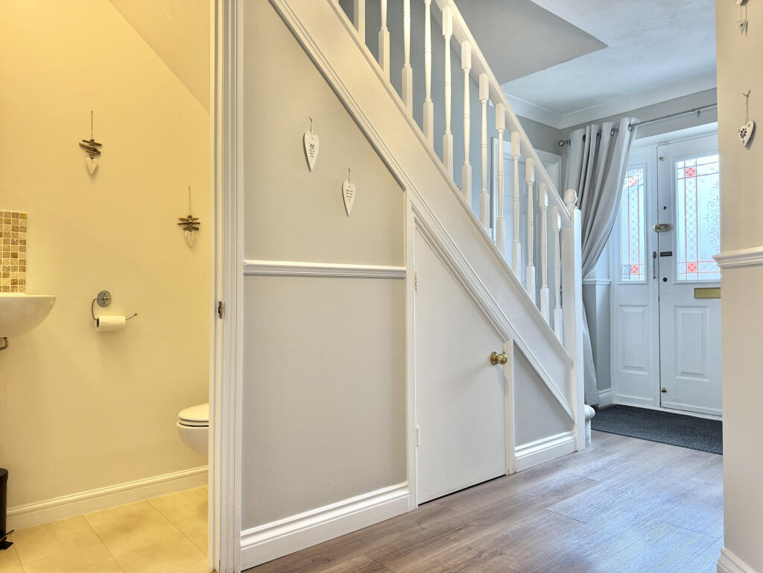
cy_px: 286
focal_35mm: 24
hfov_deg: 71.6
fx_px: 529
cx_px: 382
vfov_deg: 56.8
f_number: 1.78
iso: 125
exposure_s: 1/100
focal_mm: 6.76
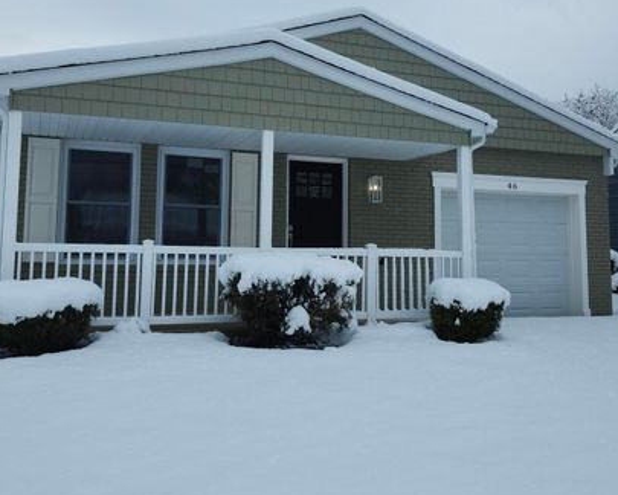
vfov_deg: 40.0
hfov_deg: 49.1
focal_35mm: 37
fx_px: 677
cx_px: 319
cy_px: 207
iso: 25
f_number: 1.8
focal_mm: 5.54
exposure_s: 1/1879
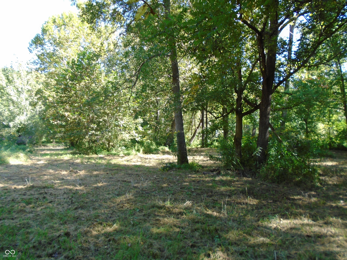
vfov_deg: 53.1
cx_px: 174
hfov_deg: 67.3
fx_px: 261
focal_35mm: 26
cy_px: 130
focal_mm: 4.6
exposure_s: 1/60
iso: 100
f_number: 3.2
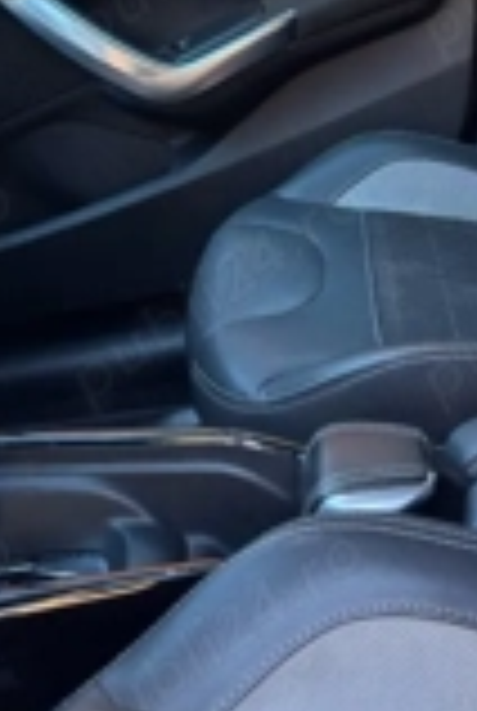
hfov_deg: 21.6
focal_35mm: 63
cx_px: 306
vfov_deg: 29.6
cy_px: -4
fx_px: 1247
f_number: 1.78
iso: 160
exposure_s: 1/60
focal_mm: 6.76
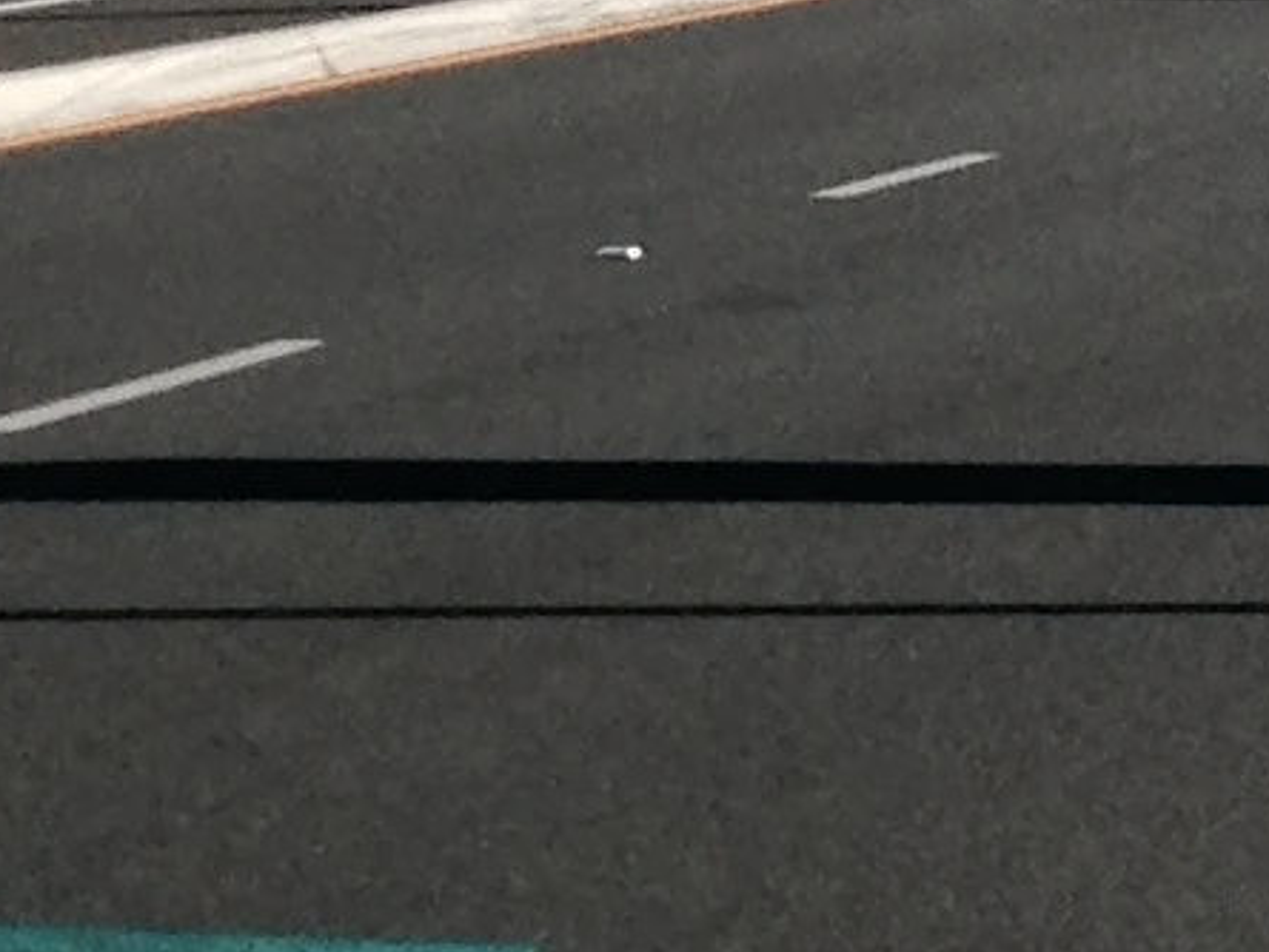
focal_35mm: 242
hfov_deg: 8.1
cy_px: -365
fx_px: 8874
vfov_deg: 6.1
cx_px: 1605
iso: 50
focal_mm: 4.12
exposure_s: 1/1391
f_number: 2.4
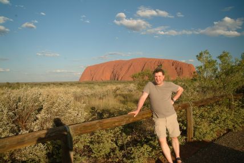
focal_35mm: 27
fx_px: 183
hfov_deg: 67.4
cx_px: 122
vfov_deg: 47.9
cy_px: 82
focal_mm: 18
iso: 100
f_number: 5.6
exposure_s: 1/125
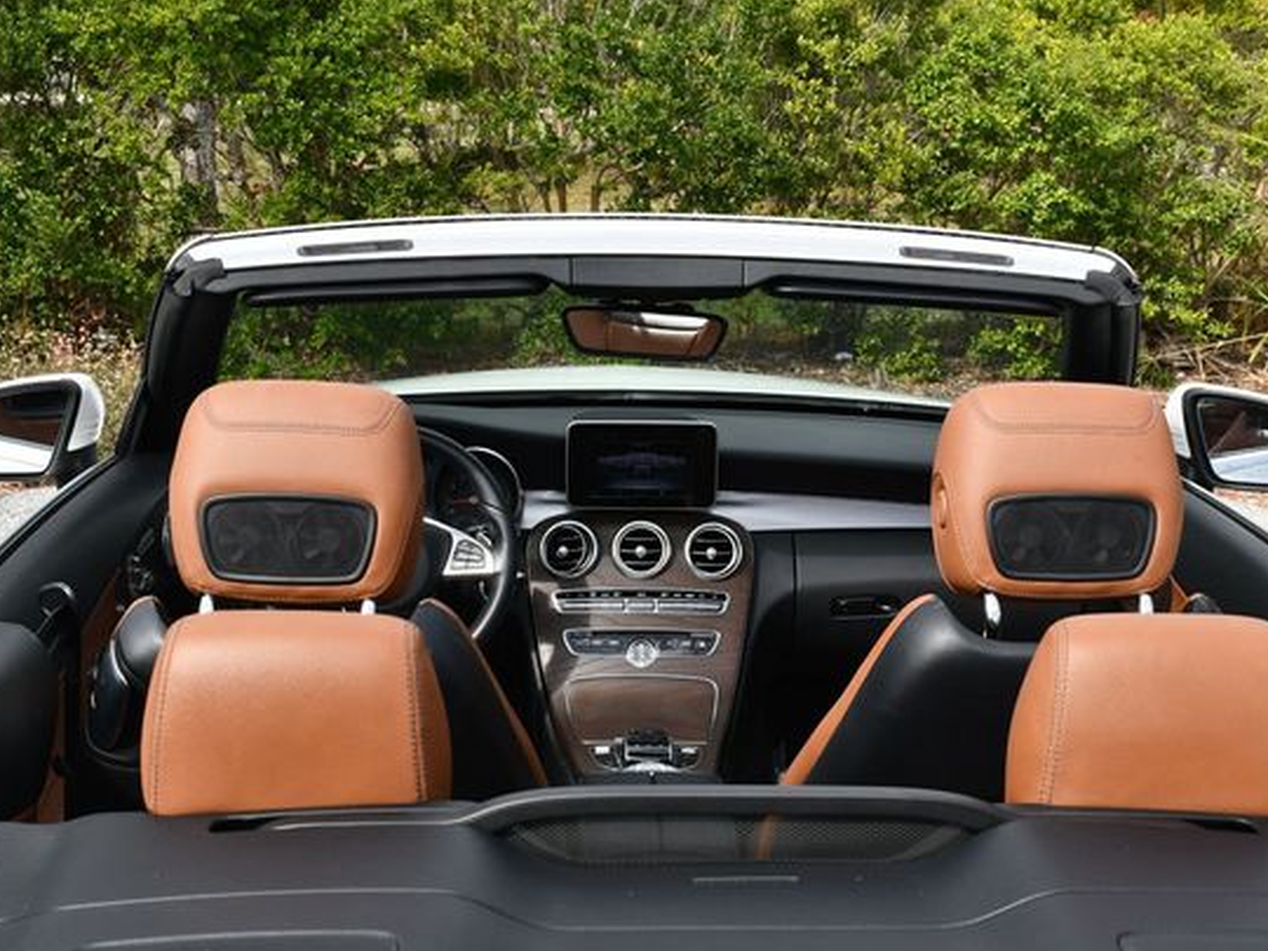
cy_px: 498
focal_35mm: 57
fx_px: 2088
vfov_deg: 25.7
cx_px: 641
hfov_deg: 33.8
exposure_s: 1/250
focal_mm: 25
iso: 140
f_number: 8
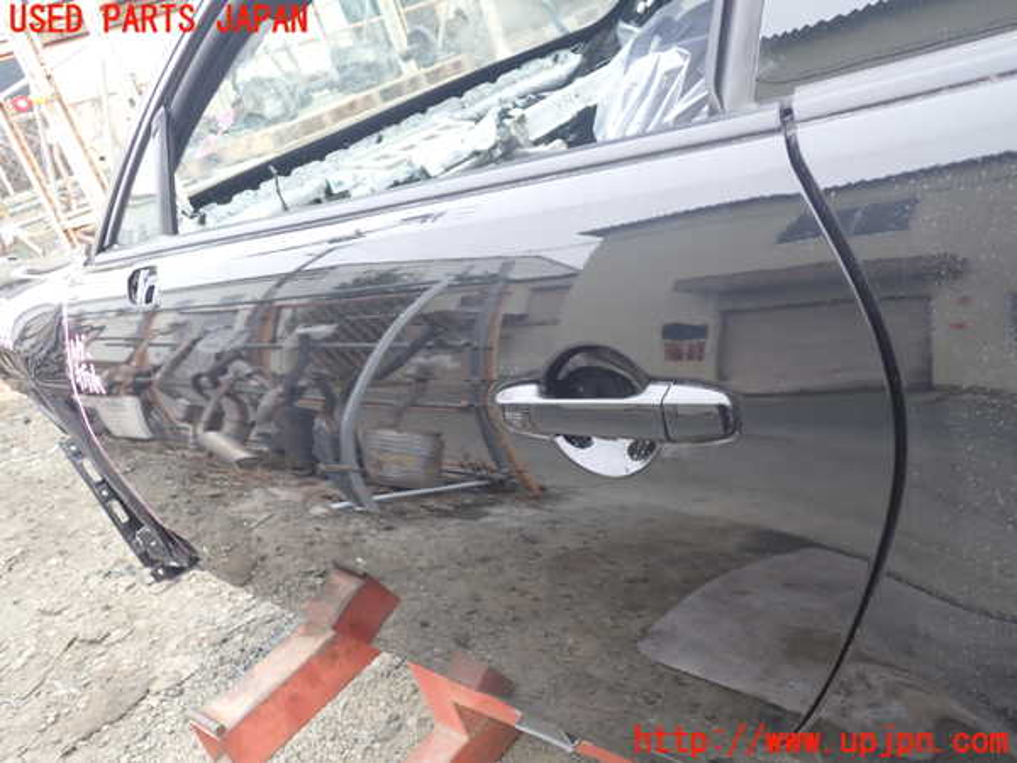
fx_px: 881
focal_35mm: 30
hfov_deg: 60.0
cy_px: 382
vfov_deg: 46.8
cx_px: 508
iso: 100
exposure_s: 1/60
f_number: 2.3
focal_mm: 5.4
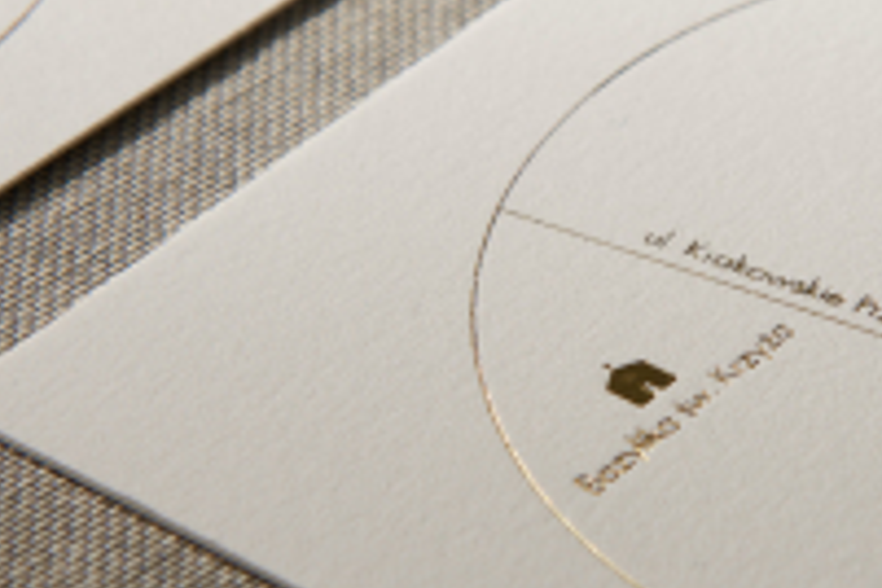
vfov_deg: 6.6
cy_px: 259
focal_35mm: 209
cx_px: 715
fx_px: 5120
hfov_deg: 9.8
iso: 100
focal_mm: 70
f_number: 11
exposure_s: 1/160
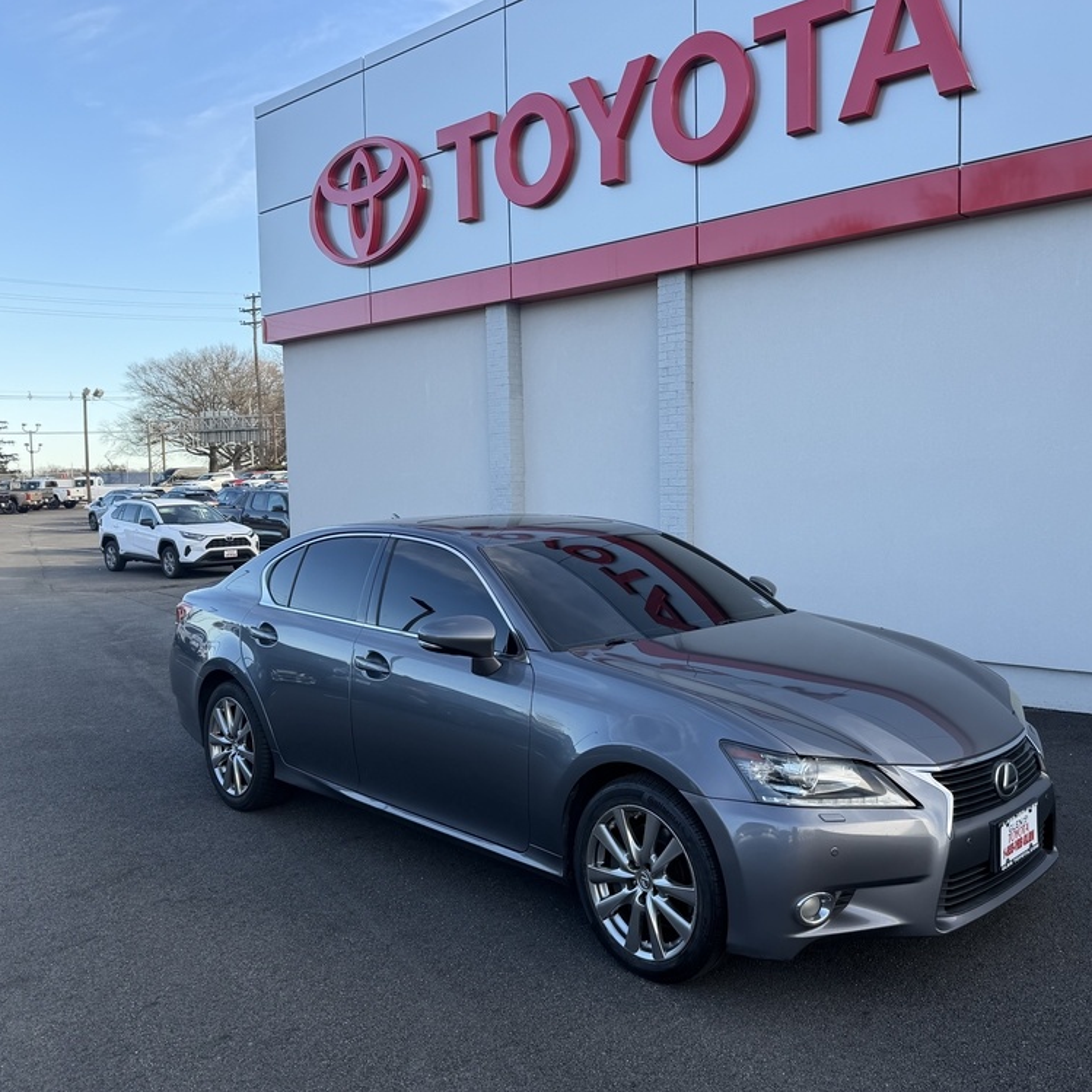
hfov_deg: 55.1
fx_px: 1035
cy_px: 558
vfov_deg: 55.6
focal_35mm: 29
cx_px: 674
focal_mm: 6.76
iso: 100
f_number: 1.78
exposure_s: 1/1005
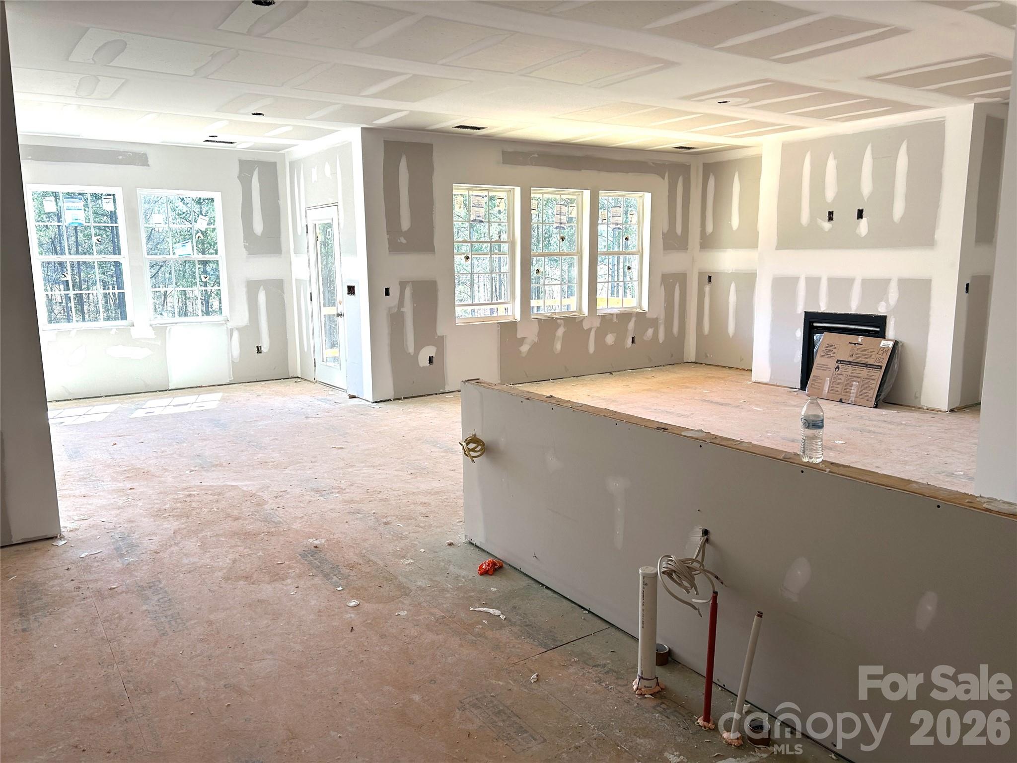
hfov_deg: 67.3
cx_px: 508
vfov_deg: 53.1
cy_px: 382
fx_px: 764
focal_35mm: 26
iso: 40
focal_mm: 5.7
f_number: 1.5
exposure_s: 1/266
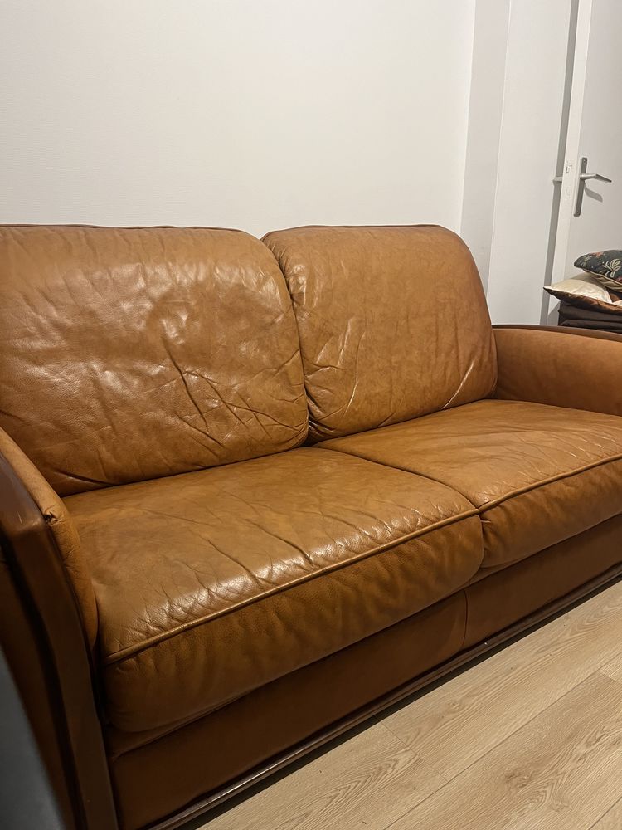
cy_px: 415
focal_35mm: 26
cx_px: 311
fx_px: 623
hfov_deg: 53.1
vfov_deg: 67.3
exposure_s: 1/50
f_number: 1.6
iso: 250
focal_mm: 5.1
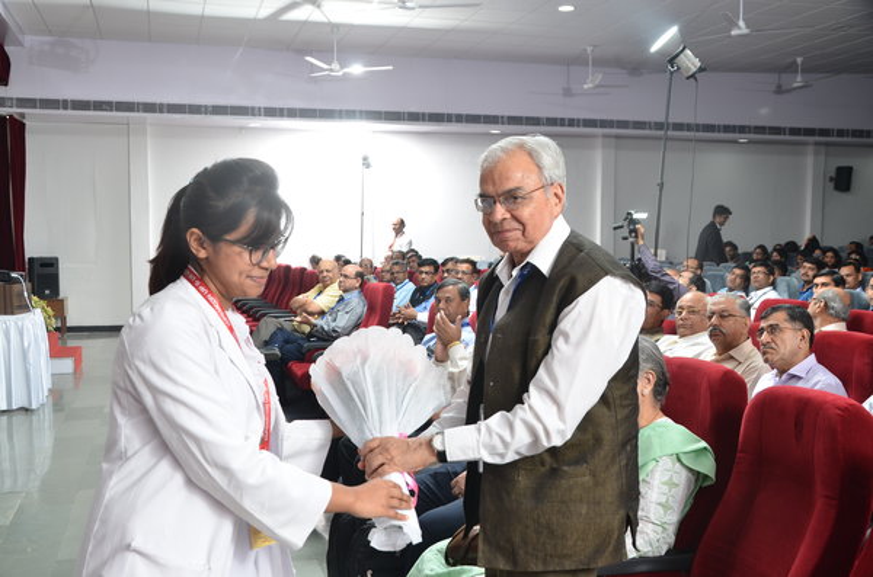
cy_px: 288
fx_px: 907
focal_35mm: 38
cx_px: 436
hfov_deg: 51.4
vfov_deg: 35.3
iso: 200
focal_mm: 25
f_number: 6.3
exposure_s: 1/125
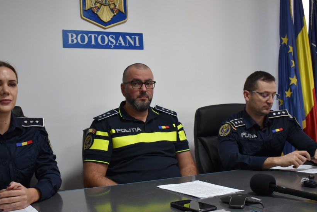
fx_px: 370
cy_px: 134
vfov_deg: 31.8
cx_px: 139
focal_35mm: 42
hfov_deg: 46.3
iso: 450
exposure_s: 1/60
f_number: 4
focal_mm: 20
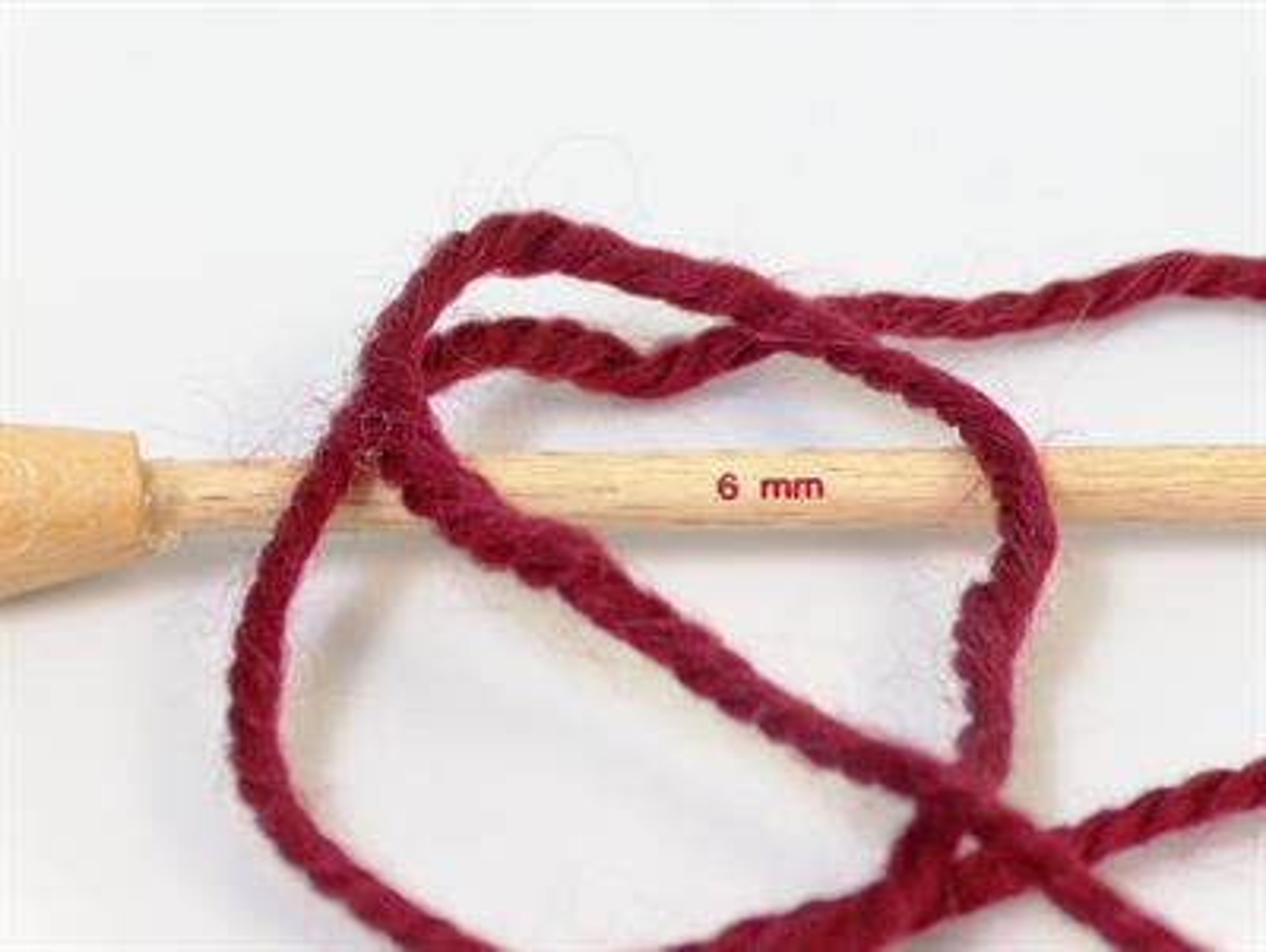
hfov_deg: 17.0
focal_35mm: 116
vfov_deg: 12.8
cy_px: 476
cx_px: 633
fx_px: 4248
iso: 200
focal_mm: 23.76
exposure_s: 1/26.1
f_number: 3
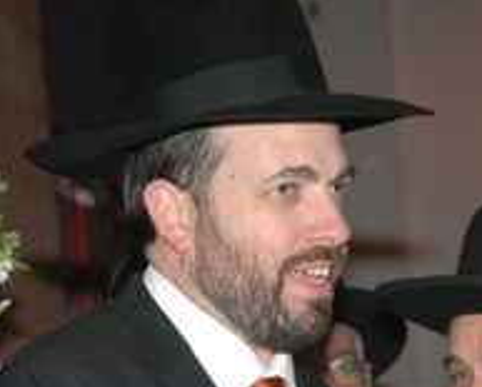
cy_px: 307
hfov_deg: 8.5
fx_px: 3243
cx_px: 415
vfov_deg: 6.8
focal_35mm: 227
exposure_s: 1/60
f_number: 5.6
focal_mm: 78
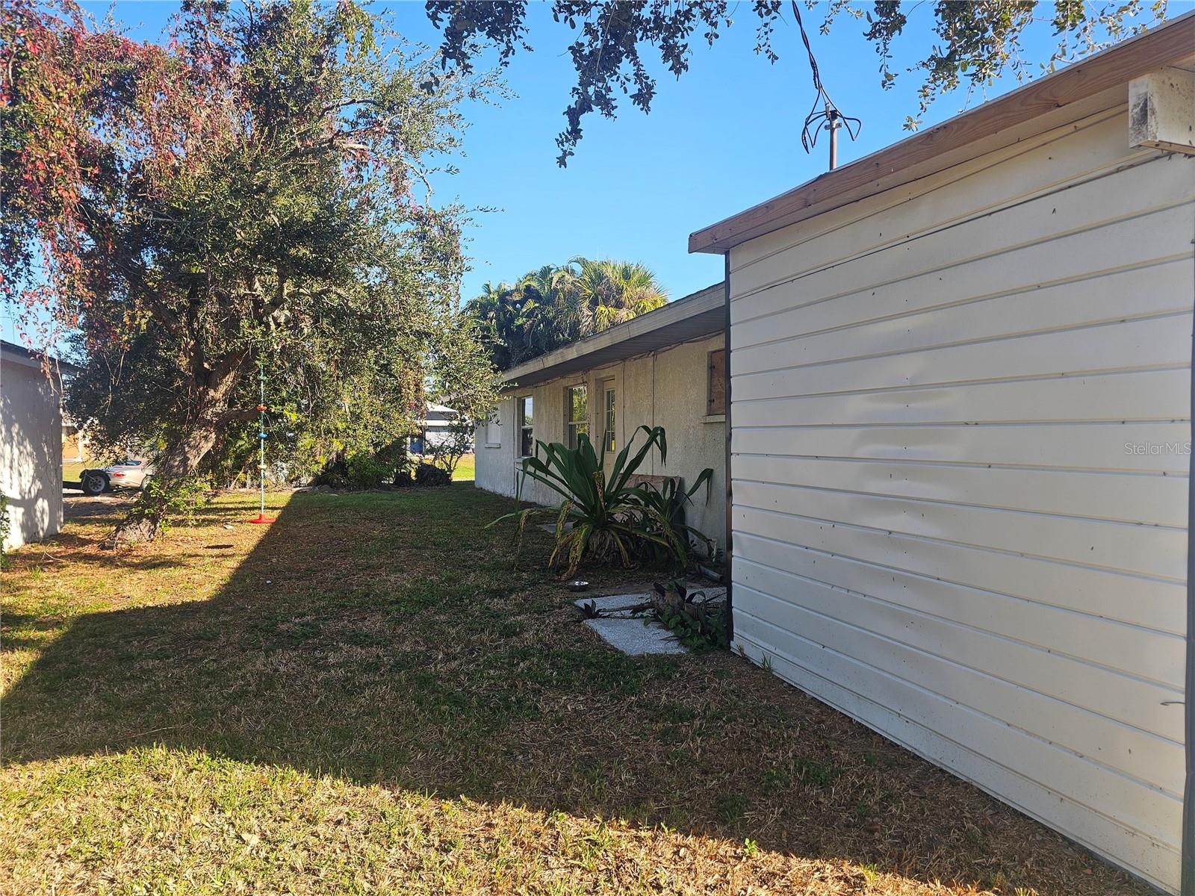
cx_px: 598
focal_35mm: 23
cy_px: 448
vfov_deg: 58.9
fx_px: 794
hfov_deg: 73.9
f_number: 1.7
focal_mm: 6.3
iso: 10
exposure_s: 1/245
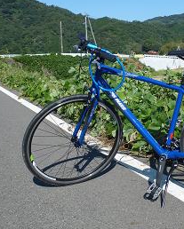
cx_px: 165
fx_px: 333
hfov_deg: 29.6
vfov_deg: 37.9
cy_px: 96
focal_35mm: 49
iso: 100
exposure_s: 1/800
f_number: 4
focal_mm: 5.4
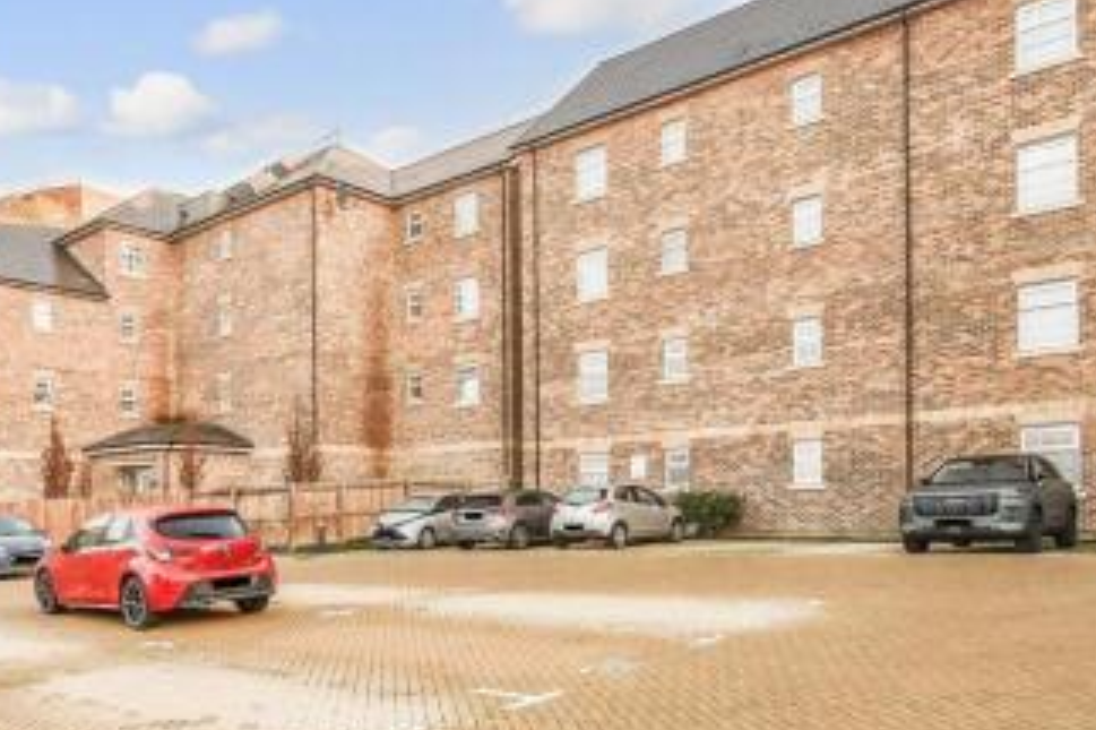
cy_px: 525
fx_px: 852
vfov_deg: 45.2
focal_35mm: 28
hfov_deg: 64.1
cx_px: 383
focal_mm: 13
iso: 320
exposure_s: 1/200
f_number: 8
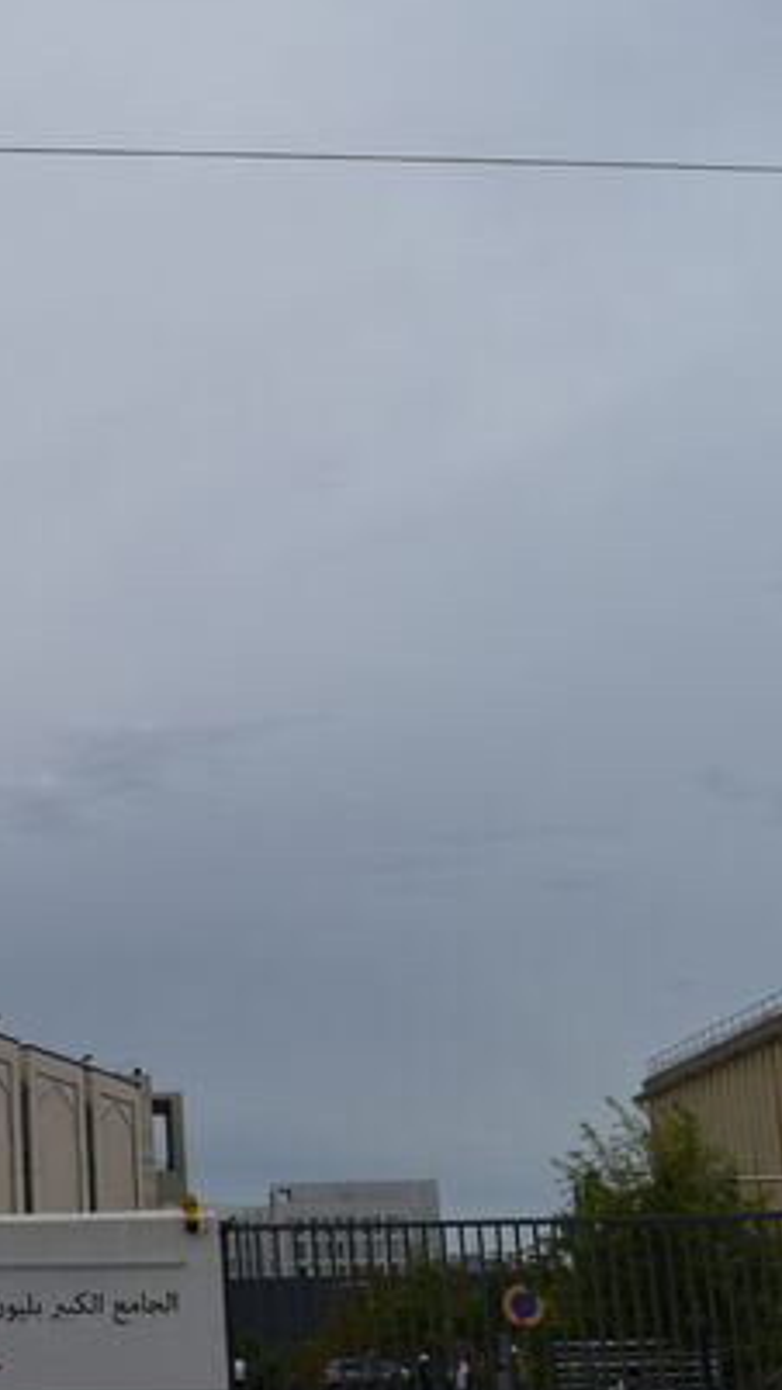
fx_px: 1991
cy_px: 707
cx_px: -318
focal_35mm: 54
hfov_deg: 19.8
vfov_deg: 38.5
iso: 100
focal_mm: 18
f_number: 6.3
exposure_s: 1/160
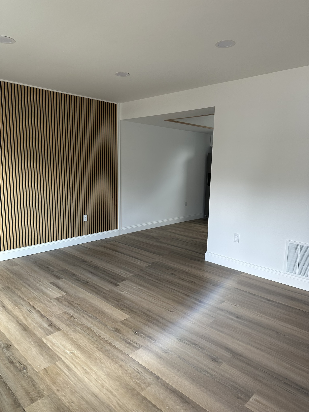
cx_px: 154
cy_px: 206
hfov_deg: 56.8
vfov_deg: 71.6
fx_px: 286
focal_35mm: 24
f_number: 1.78
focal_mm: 6.86
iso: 125
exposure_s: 1/121
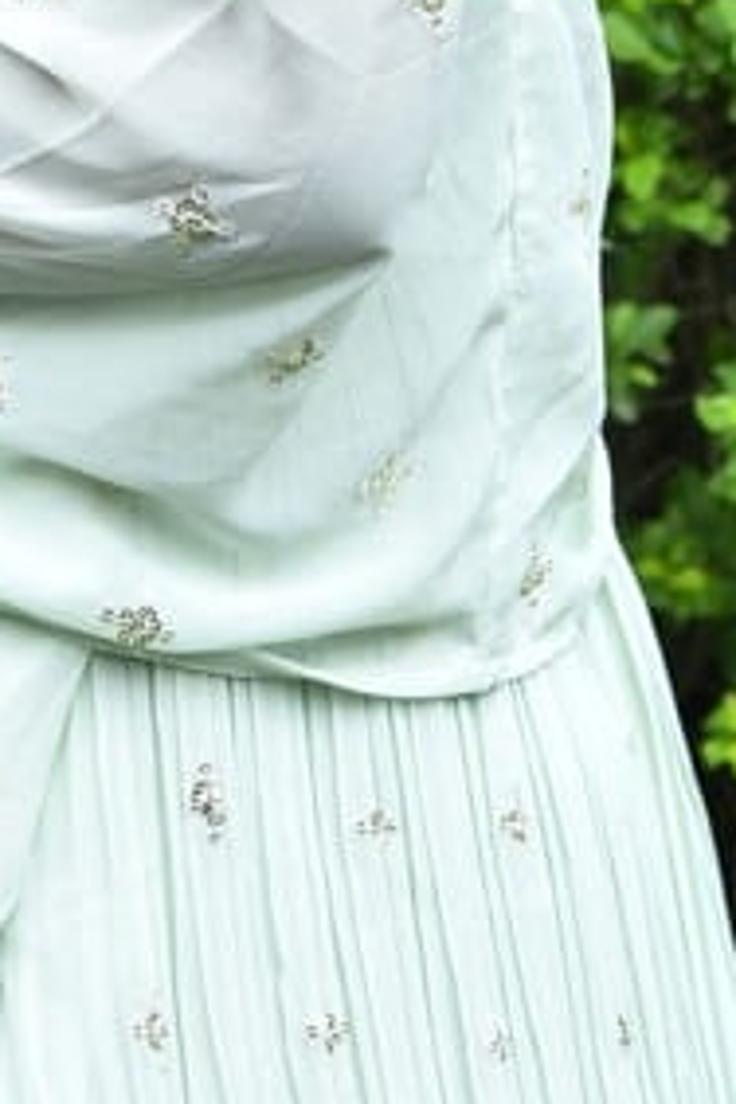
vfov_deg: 8.4
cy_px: -677
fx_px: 7298
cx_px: 51
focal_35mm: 238
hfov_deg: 5.8
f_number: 5.6
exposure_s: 1/125
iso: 400
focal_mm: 70
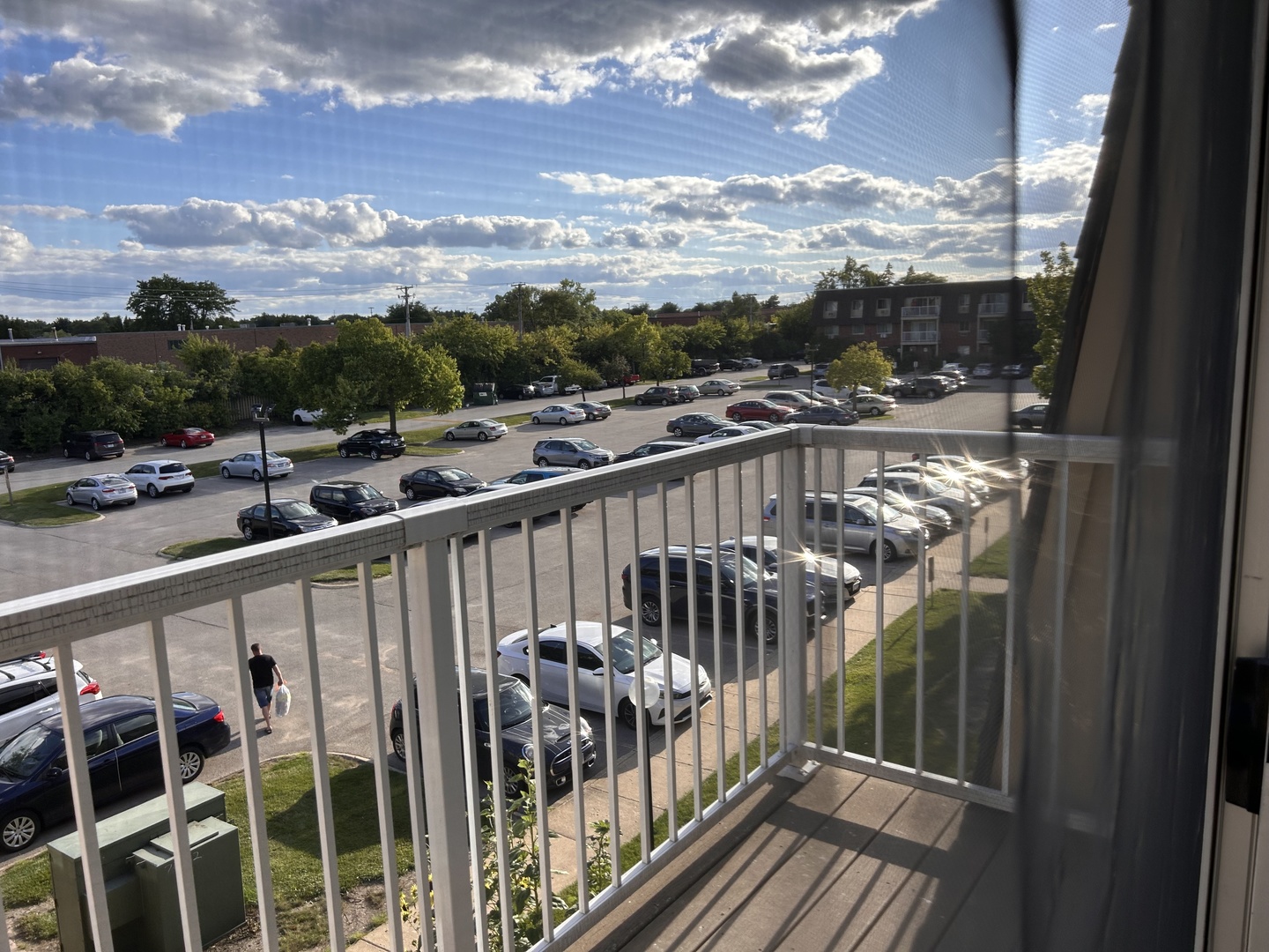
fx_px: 953
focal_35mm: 26
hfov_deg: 67.3
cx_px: 634
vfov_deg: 53.1
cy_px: 476
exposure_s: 1/2353
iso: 50
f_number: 1.5
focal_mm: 5.7
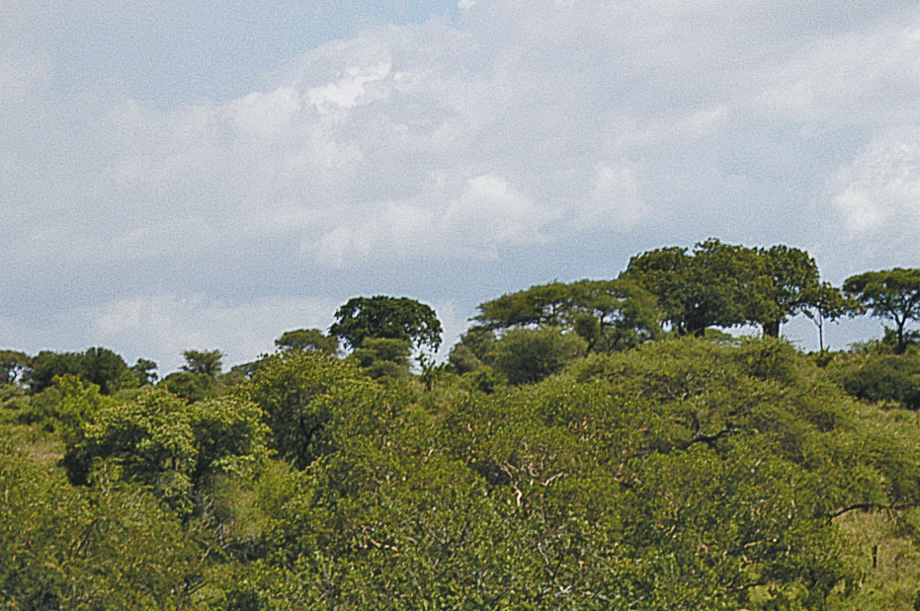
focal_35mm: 170
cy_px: 879
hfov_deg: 12.1
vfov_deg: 7.9
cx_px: 579
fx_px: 4331
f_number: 10
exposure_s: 1/250
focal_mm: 35
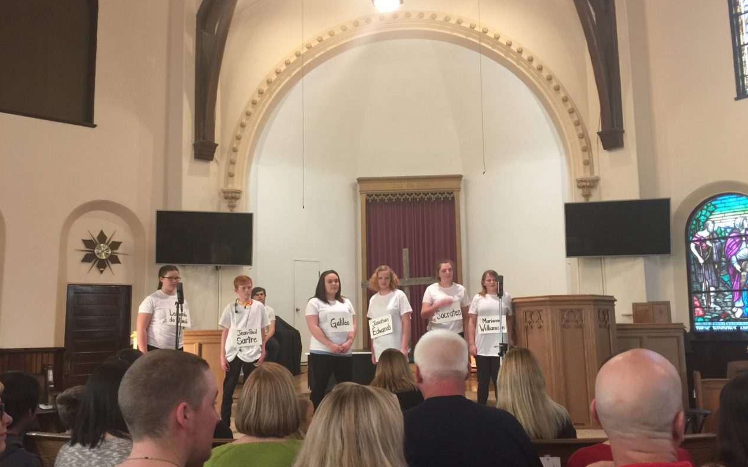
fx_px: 632
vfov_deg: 40.6
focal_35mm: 31
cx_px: 373
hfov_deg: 61.2
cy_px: 243
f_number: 2.2
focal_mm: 4.15
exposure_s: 1/10
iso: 100
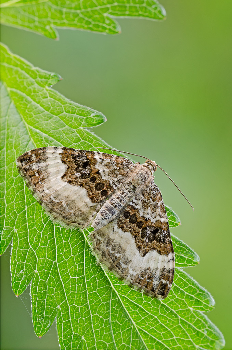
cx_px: 116
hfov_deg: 5.1
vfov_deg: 7.6
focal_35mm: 270
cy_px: 175
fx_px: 2622
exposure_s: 1/4
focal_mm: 180
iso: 100
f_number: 14
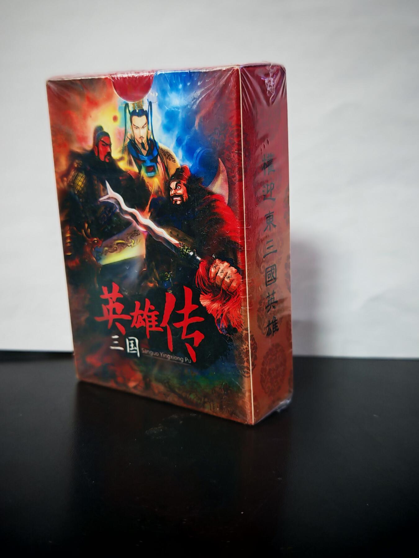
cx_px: 210
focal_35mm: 44
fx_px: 710
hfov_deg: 32.9
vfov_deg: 42.9
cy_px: 279
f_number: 1.9
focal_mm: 6.67
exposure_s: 1/33
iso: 500
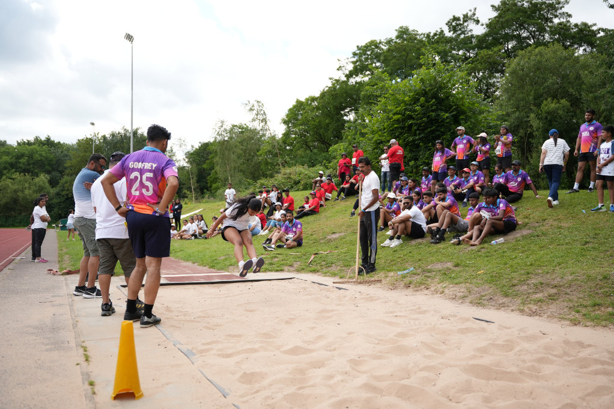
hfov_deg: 59.7
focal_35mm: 31
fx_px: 535
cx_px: 307
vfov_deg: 41.8
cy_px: 204
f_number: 2.8
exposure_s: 1/2000
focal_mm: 31.4
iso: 250
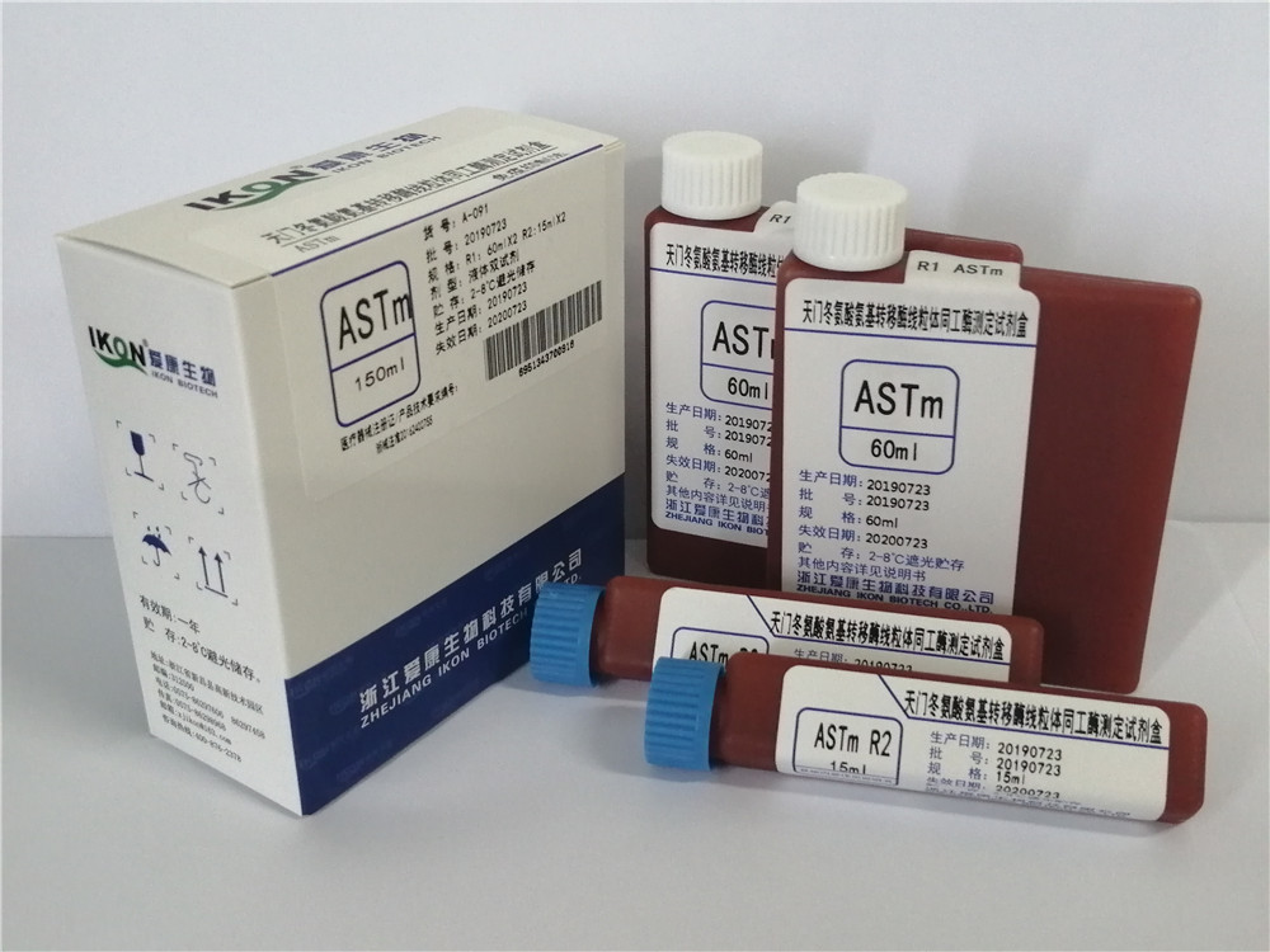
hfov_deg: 45.8
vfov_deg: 35.1
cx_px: 635
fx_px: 1504
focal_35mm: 41
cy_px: 476
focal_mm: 3.64
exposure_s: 1/33.3
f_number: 1.8
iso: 250
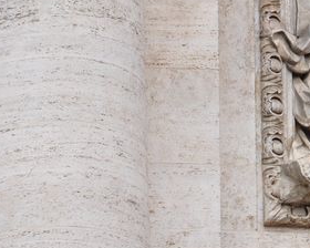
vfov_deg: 2.9
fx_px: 4952
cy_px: -76
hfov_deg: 3.6
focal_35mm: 540
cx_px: 396
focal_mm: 105
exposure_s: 1/200
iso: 200
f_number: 10
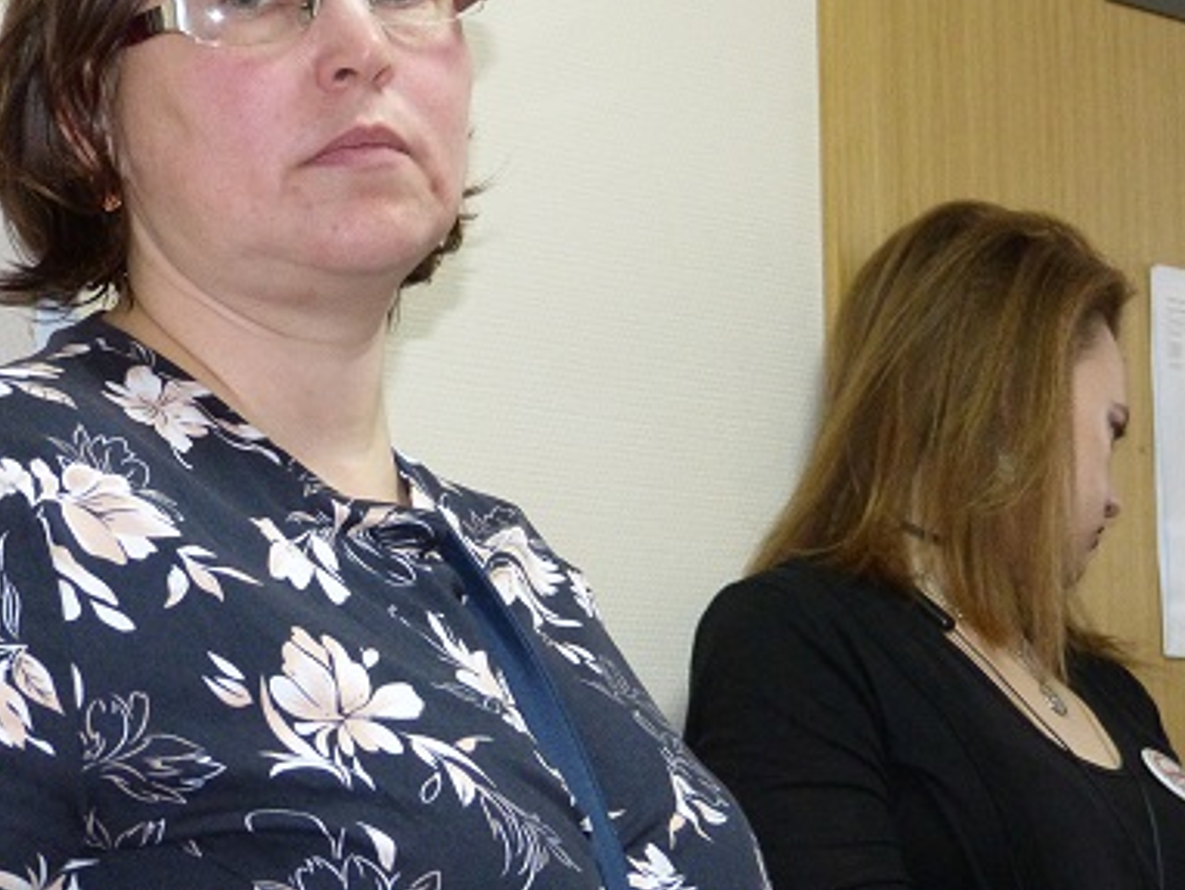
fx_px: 3871
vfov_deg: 13.1
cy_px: 385
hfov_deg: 17.4
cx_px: 589
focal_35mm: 113
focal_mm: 10.8
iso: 500
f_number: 3.2
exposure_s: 1/60
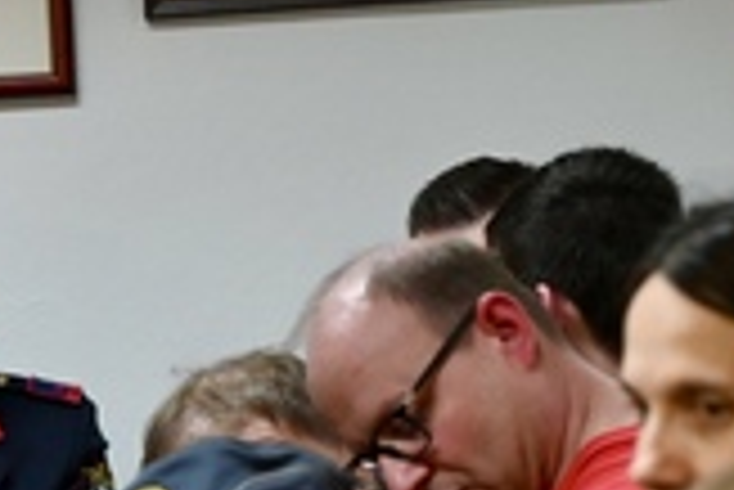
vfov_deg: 3.8
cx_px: -131
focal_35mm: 358
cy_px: 472
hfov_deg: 5.7
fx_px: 7306
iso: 3600
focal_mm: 130
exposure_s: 1/60
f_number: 6.3
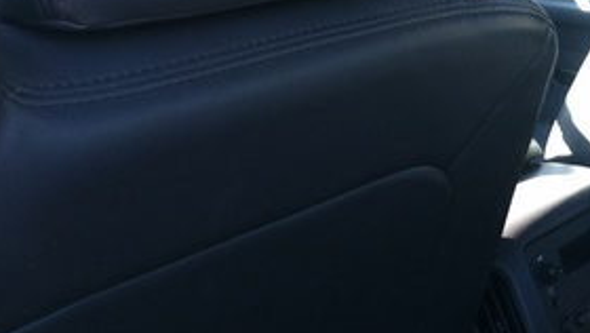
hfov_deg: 24.0
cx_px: 495
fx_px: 1362
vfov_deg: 13.4
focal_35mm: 87
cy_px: -118
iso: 80
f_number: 2.8
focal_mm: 3.85
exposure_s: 1/24
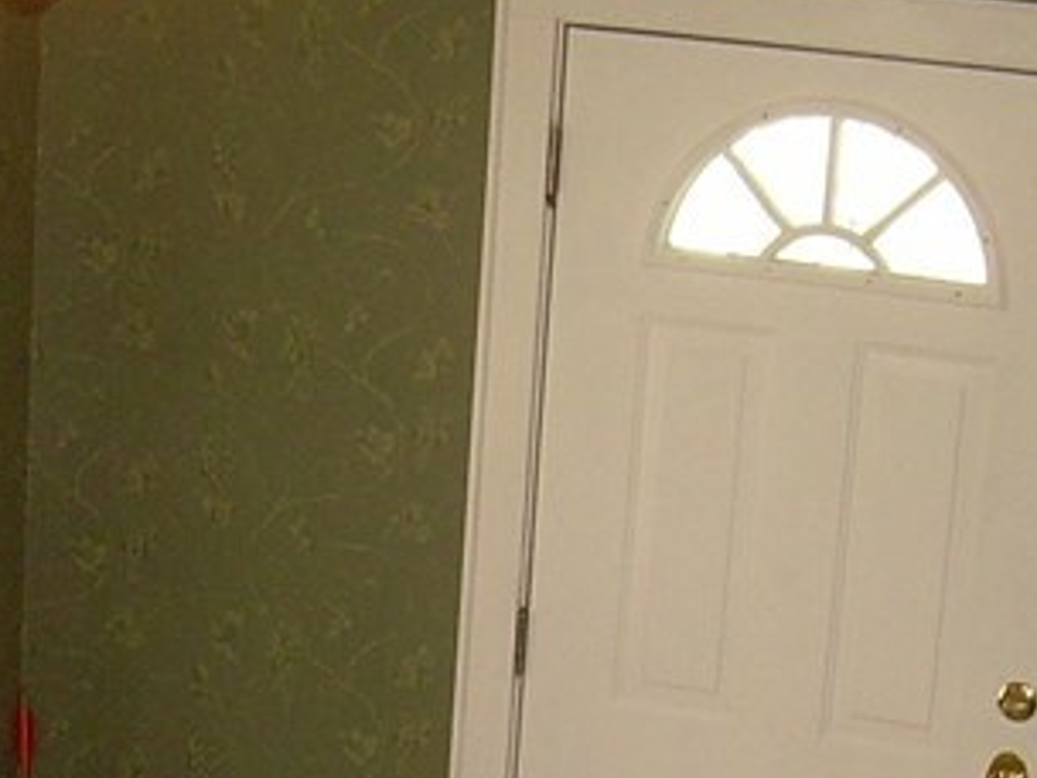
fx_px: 3835
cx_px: 235
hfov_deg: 15.3
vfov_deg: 11.4
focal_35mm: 128
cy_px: 938
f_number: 2.8
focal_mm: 6.3
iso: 141
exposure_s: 1/60
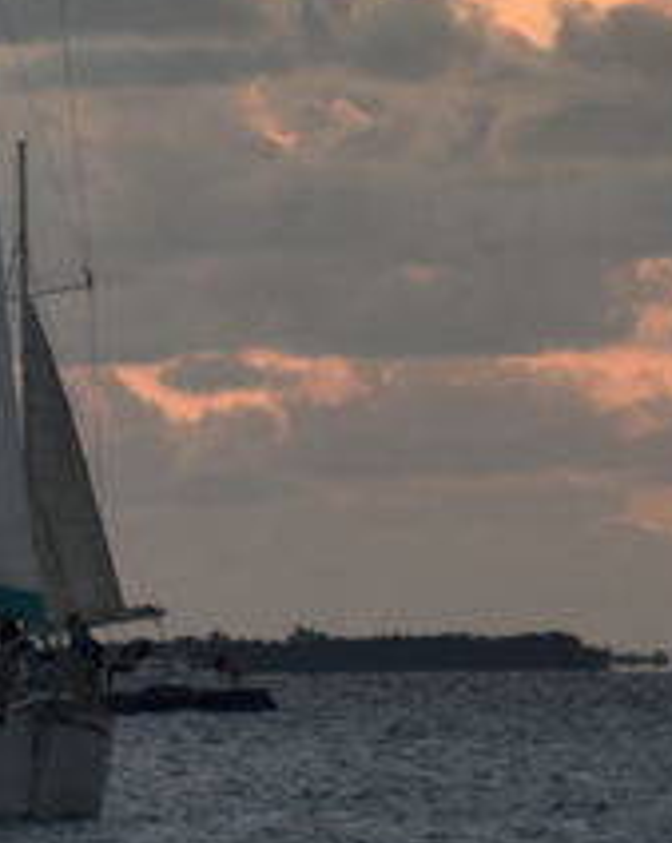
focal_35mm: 965
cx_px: -863
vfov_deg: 2.0
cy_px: 16
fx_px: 24043
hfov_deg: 1.6
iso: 320
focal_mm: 170
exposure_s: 1/400
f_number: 5.6
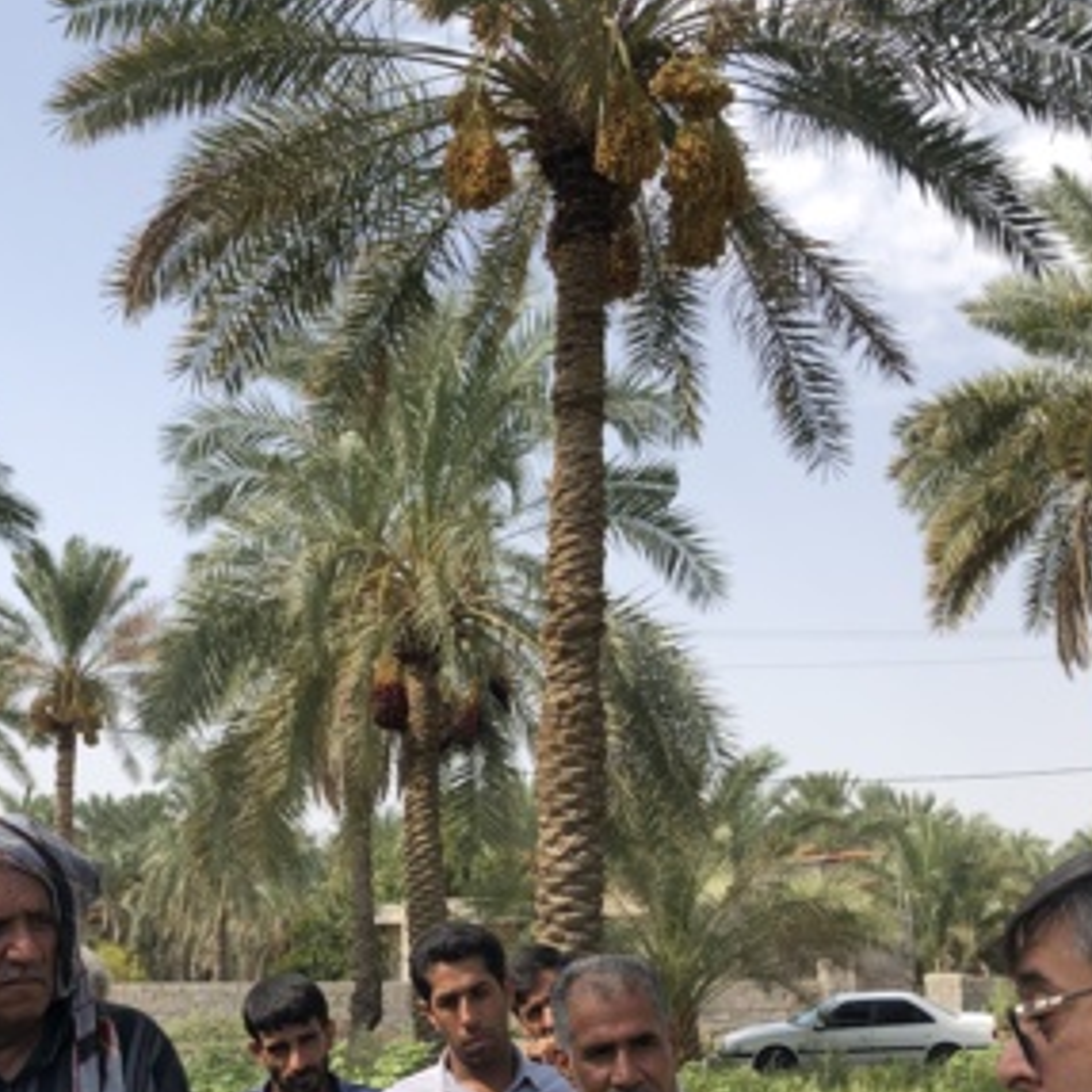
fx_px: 1892
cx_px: 288
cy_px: 760
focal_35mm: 53
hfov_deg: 31.7
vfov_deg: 31.8
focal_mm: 3.99
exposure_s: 1/1000
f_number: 1.8
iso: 20
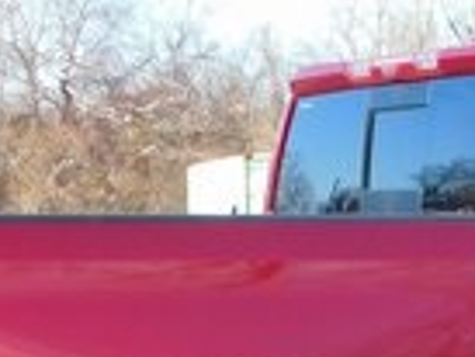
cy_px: 381
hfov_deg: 13.8
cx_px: 520
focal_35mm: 140
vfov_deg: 10.5
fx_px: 1923
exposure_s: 1/400
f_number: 3.2
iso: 125
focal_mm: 5.3
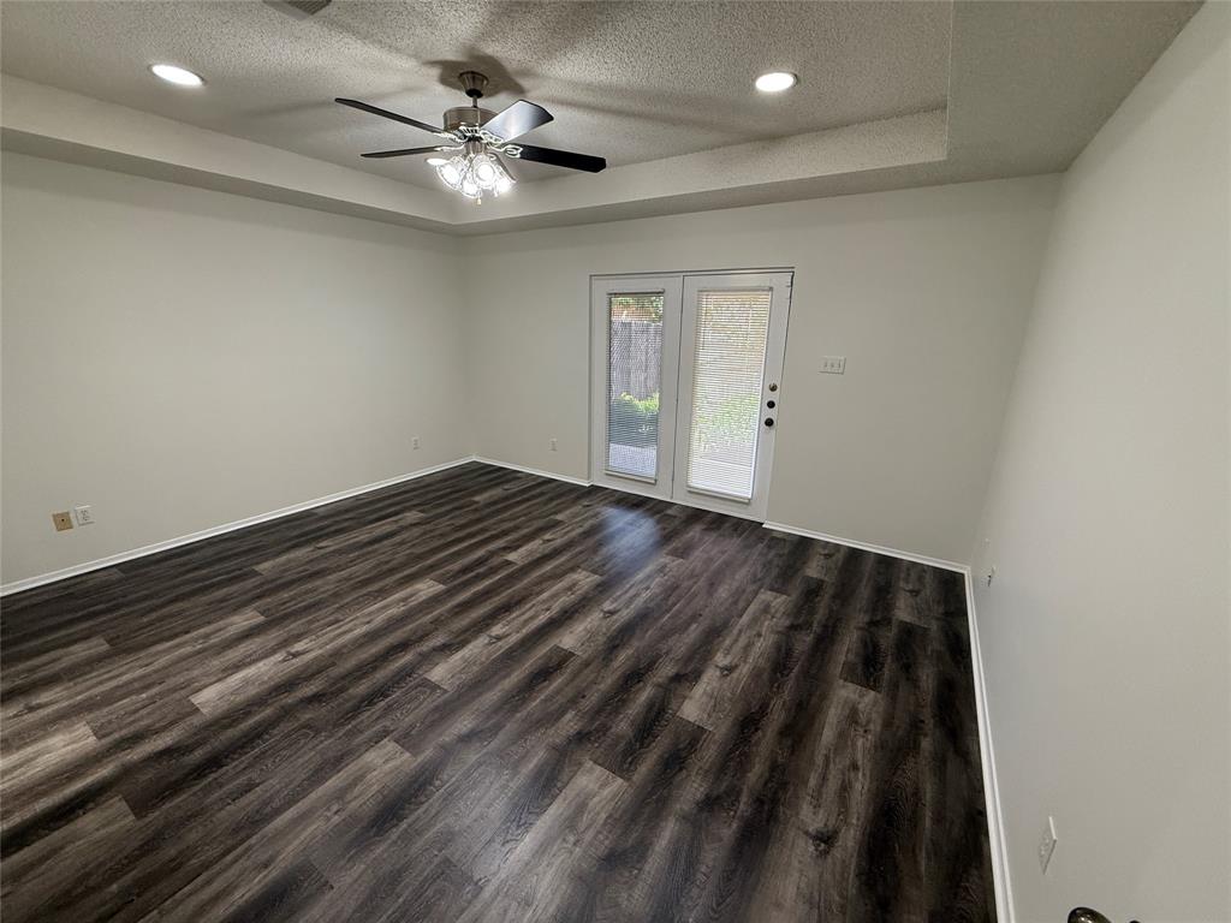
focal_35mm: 14
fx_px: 498
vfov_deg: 85.7
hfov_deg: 102.1
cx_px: 616
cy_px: 462
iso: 250
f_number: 2.2
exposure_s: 1/120
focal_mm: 2.22
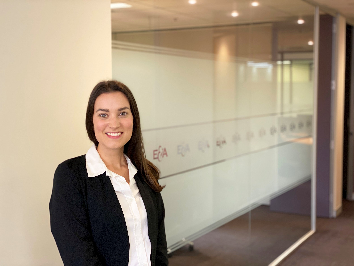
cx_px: 177
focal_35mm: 52
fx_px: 532
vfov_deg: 28.0
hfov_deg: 36.8
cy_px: 133
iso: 125
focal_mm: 6
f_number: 2
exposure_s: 1/33
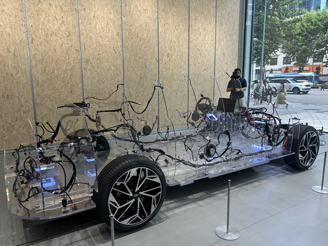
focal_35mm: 26
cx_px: 164
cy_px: 123
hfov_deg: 67.3
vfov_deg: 53.1
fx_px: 246
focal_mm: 5.7
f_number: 1.5
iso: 40
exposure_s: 1/166
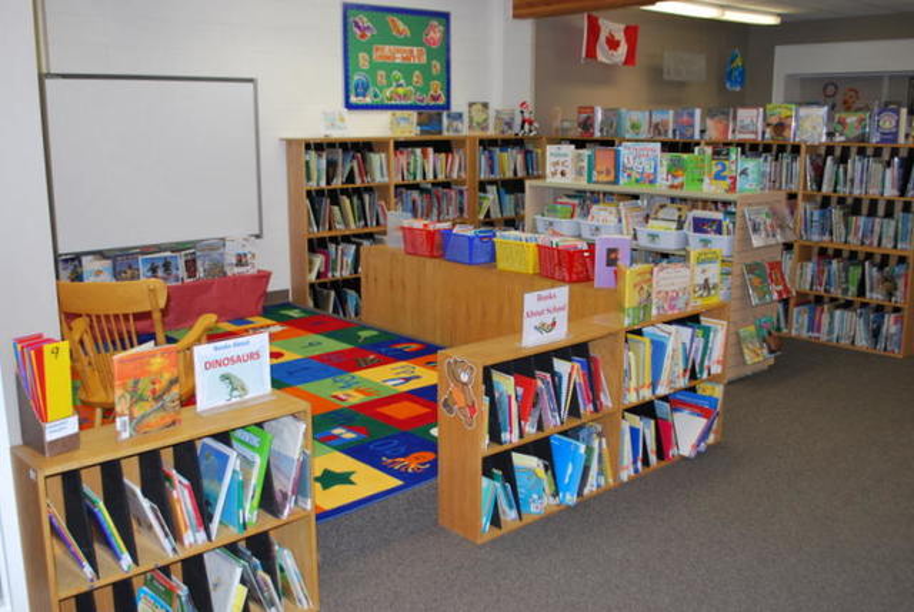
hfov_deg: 57.1
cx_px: 457
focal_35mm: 33
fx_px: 839
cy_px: 306
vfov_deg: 40.1
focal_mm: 22
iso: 200
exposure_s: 1/60
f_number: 4
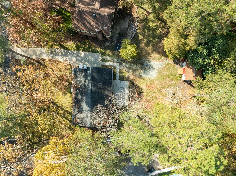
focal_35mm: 24
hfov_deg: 71.6
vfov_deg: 56.8
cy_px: 88
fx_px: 164
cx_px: 118
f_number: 2.8
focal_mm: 12.29
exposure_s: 1/400
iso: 110
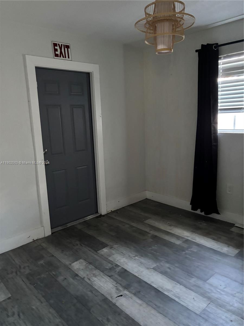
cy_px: 163
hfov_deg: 53.1
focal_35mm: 26
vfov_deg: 67.3
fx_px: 244
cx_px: 122
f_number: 1.6
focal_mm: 5.96
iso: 800
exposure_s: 1/30
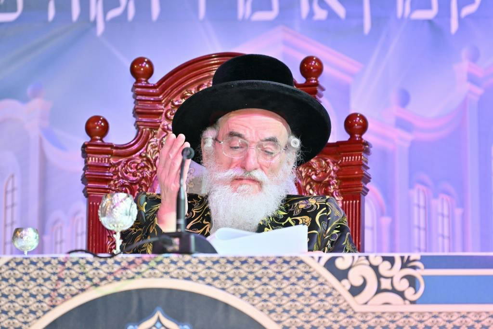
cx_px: 246
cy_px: 164
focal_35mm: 300
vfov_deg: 4.6
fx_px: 4107
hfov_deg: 6.9
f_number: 2.8
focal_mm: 200
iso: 400
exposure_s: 1/200
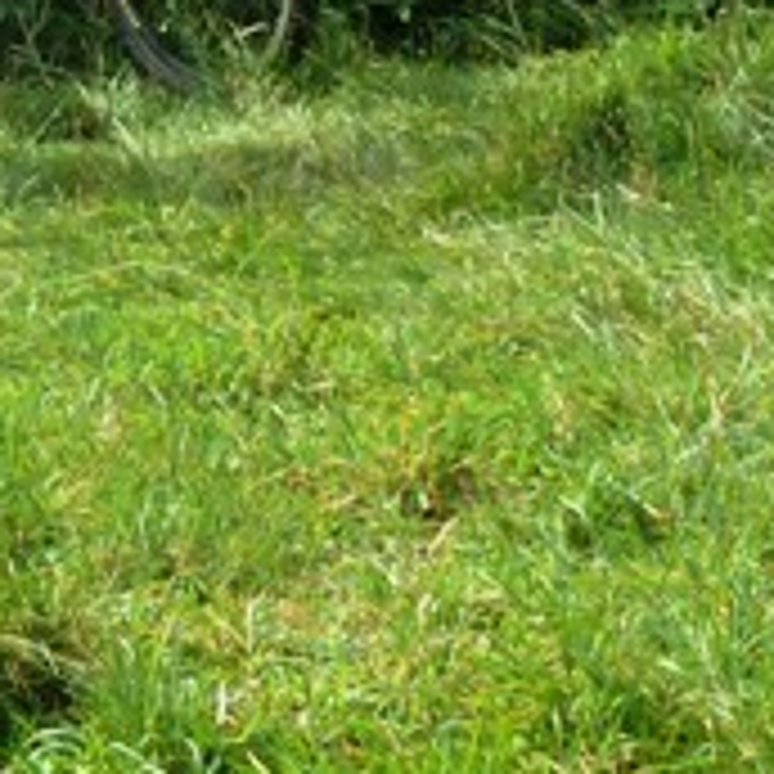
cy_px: -504
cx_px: -248
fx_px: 4781
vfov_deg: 8.9
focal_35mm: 189
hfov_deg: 9.1
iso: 80
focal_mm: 7.9
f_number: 4
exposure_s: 1/160
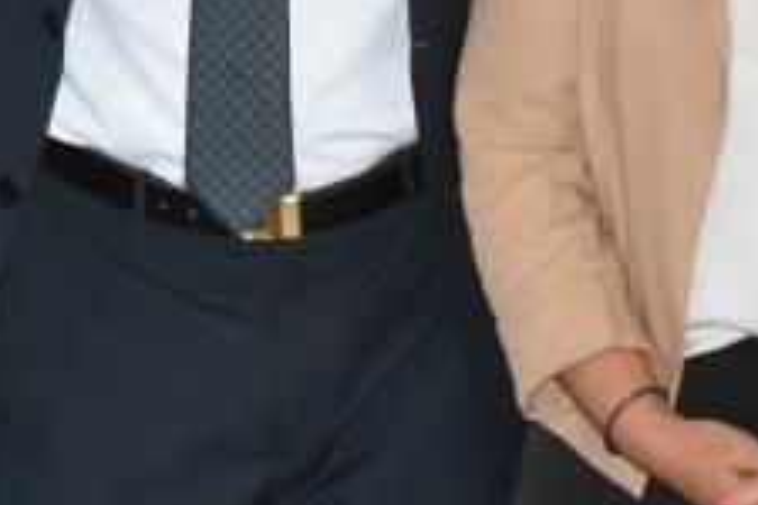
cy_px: -150
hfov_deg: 5.9
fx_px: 7200
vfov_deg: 4.0
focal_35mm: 342
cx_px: -502
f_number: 5.6
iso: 1600
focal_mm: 50
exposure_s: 1/60
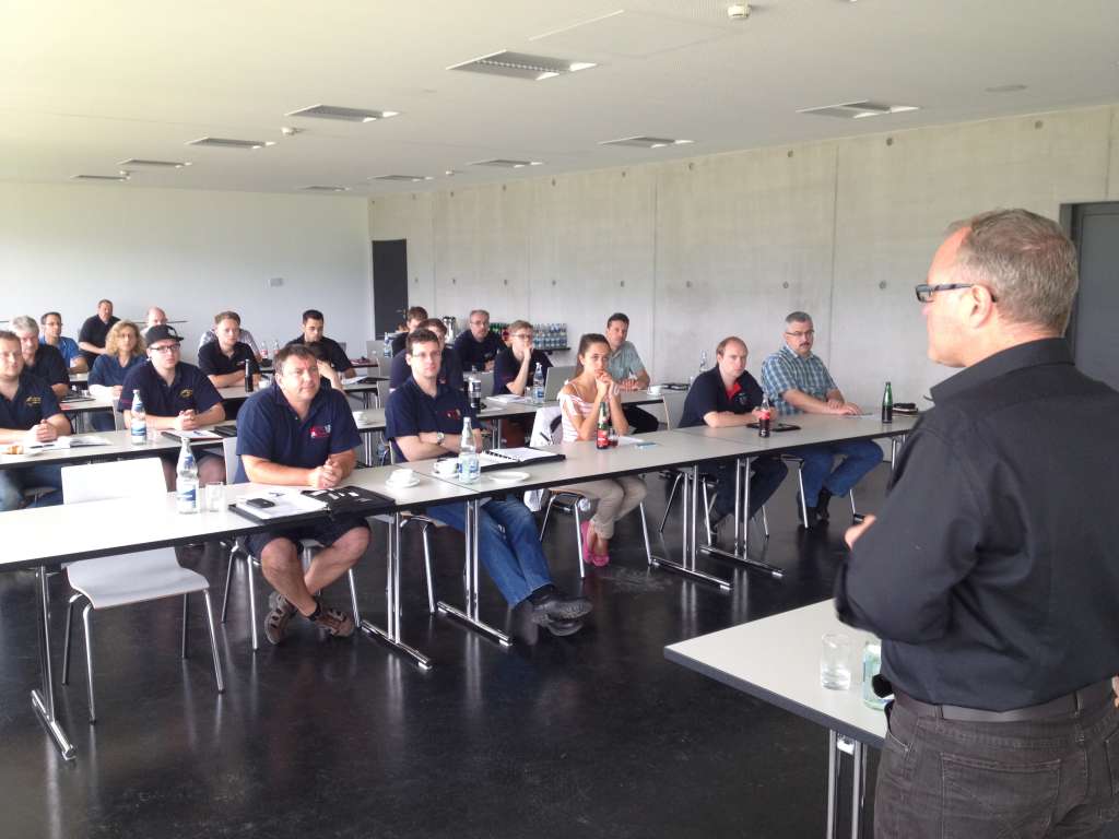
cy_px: 420
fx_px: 1131
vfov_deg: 40.7
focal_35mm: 35
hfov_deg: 52.6
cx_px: 560
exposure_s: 1/24
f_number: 2.4
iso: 50
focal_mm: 4.28
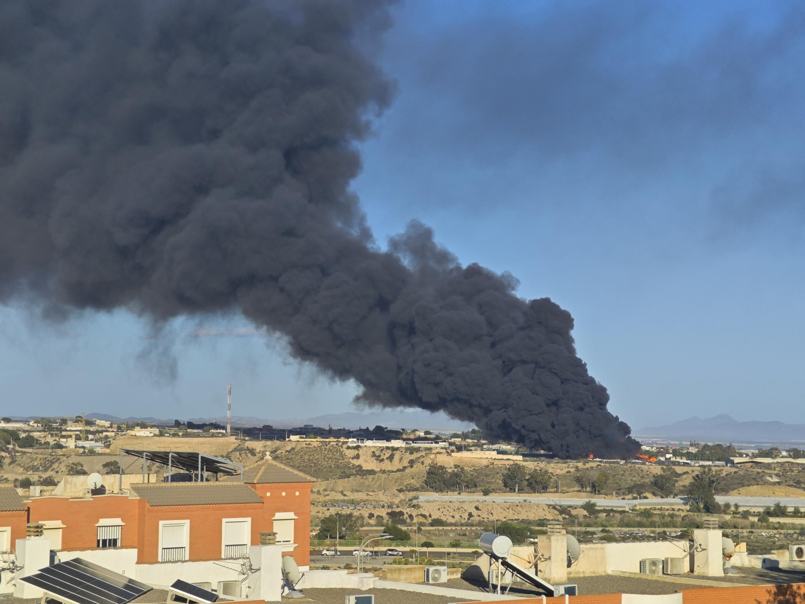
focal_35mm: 75
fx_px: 1744
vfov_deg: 19.6
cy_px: 302
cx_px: 402
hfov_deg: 26.0
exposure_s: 1/1012
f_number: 2
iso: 50
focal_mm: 9
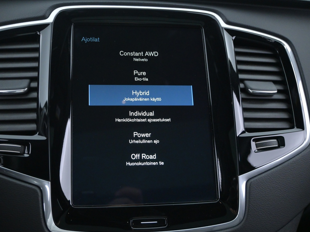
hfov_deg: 49.4
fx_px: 336
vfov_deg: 38.1
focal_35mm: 38
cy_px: 116
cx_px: 139
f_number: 4.2
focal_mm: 23
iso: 3600
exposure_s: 1/40
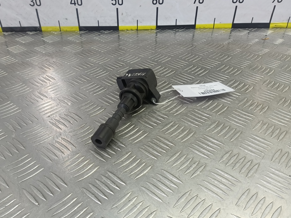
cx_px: 138
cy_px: 116
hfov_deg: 69.3
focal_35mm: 25
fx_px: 210
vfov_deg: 54.9
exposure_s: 1/50
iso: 125
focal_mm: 4.11
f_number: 1.6
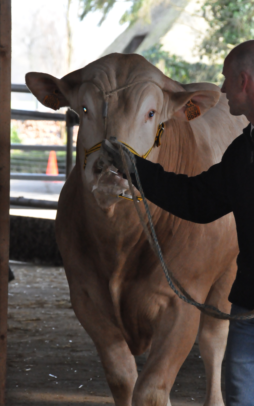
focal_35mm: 382
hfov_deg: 3.4
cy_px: 203
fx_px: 4231
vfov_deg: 5.5
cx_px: 132
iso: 3200
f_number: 14
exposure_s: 1/200
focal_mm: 250
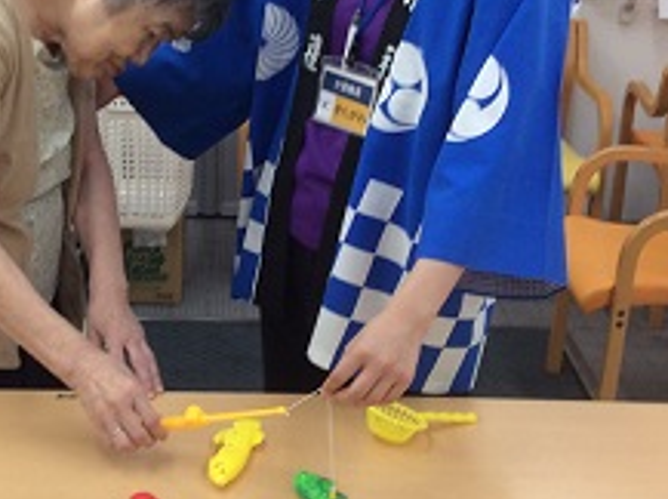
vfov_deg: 21.2
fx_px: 1329
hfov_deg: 27.8
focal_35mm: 69
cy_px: 211
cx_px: 162
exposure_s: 1/24
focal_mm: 3.3
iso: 50
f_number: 2.4
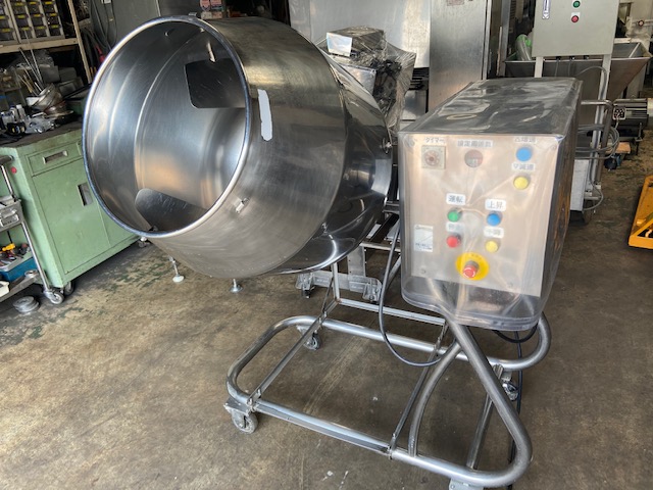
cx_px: 326
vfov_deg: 53.1
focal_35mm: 26
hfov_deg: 67.3
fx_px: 490
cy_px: 245
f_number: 1.8
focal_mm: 4.25
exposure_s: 1/121
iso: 64
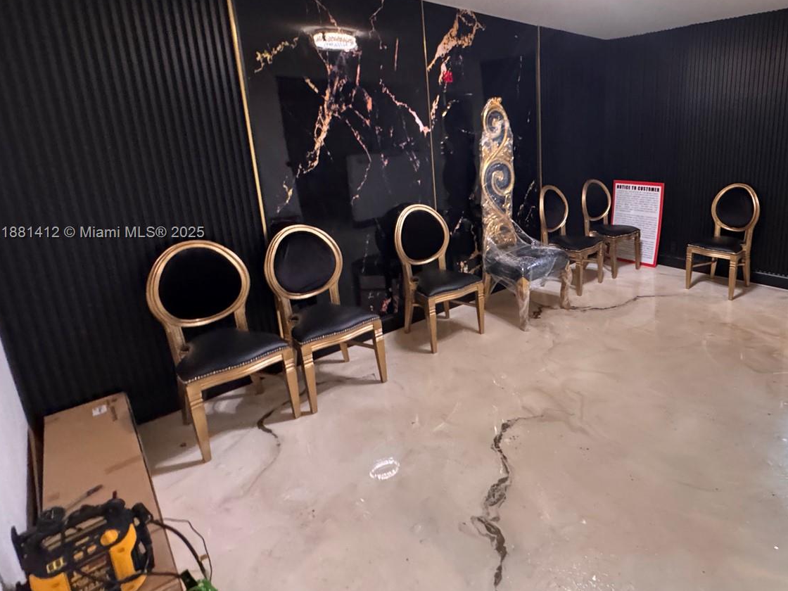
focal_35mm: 20
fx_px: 455
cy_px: 234
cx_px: 542
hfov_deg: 78.3
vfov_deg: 65.3
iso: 1000
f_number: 2.2
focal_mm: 2.22
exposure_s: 1/40
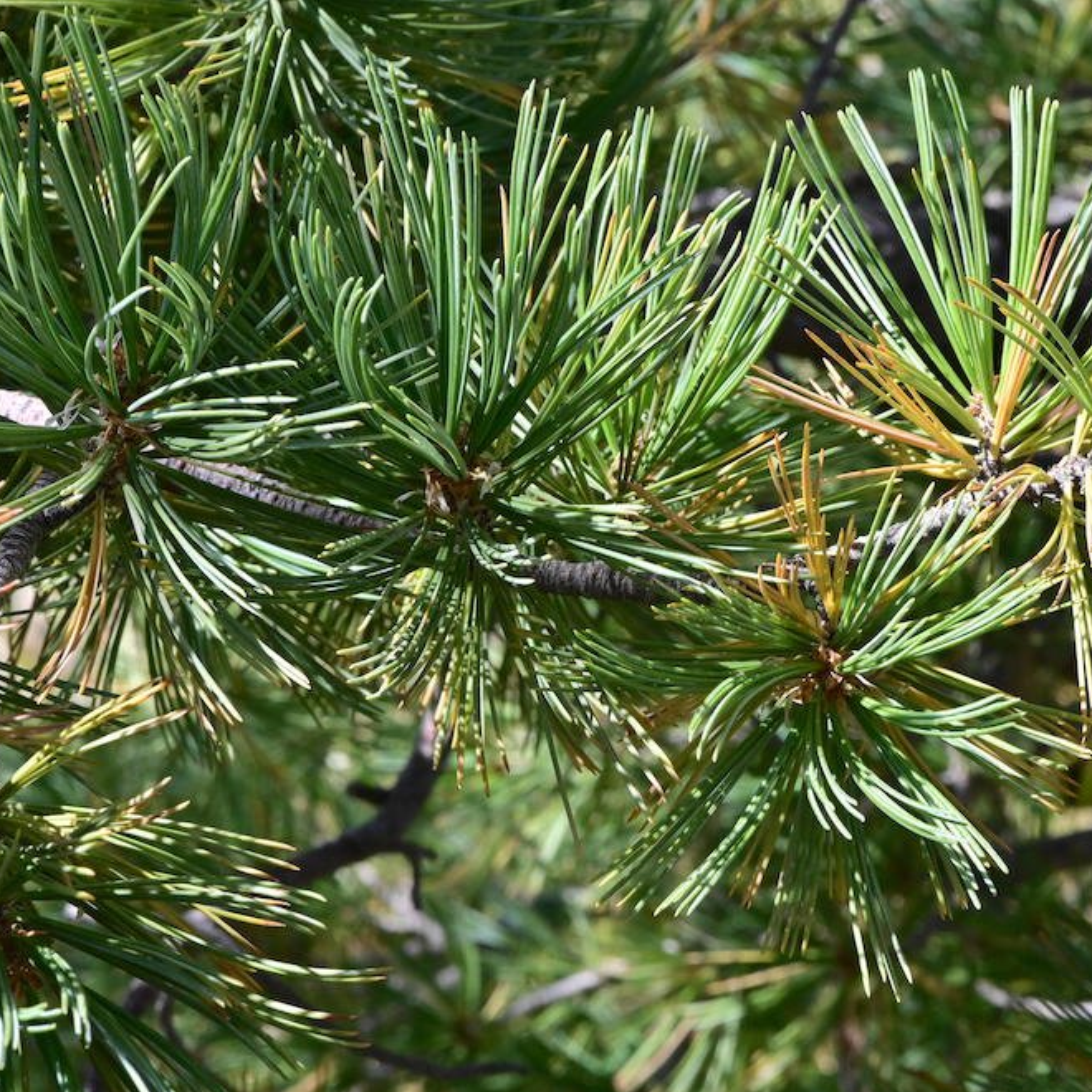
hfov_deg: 12.9
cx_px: 791
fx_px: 4818
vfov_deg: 12.9
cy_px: 548
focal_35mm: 135
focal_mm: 105
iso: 2000
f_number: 36
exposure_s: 1/320
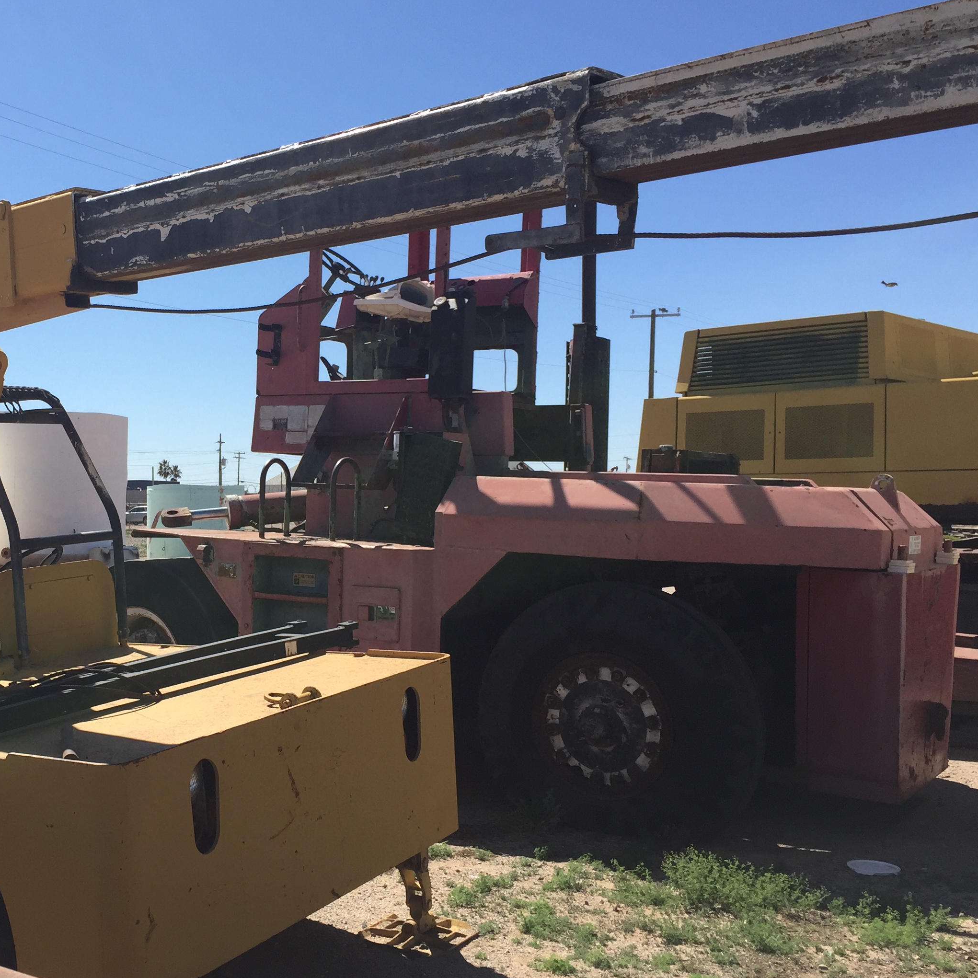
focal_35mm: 41
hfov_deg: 39.6
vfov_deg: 40.9
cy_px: 517
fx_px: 1311
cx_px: 218
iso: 32
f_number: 2.2
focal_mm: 4.15
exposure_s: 1/2198
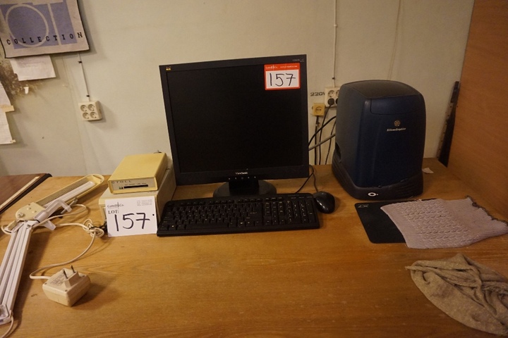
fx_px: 339
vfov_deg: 53.1
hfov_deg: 73.7
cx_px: 254
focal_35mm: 24
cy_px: 169
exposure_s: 1/40
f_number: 3.5
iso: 3200
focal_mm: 16
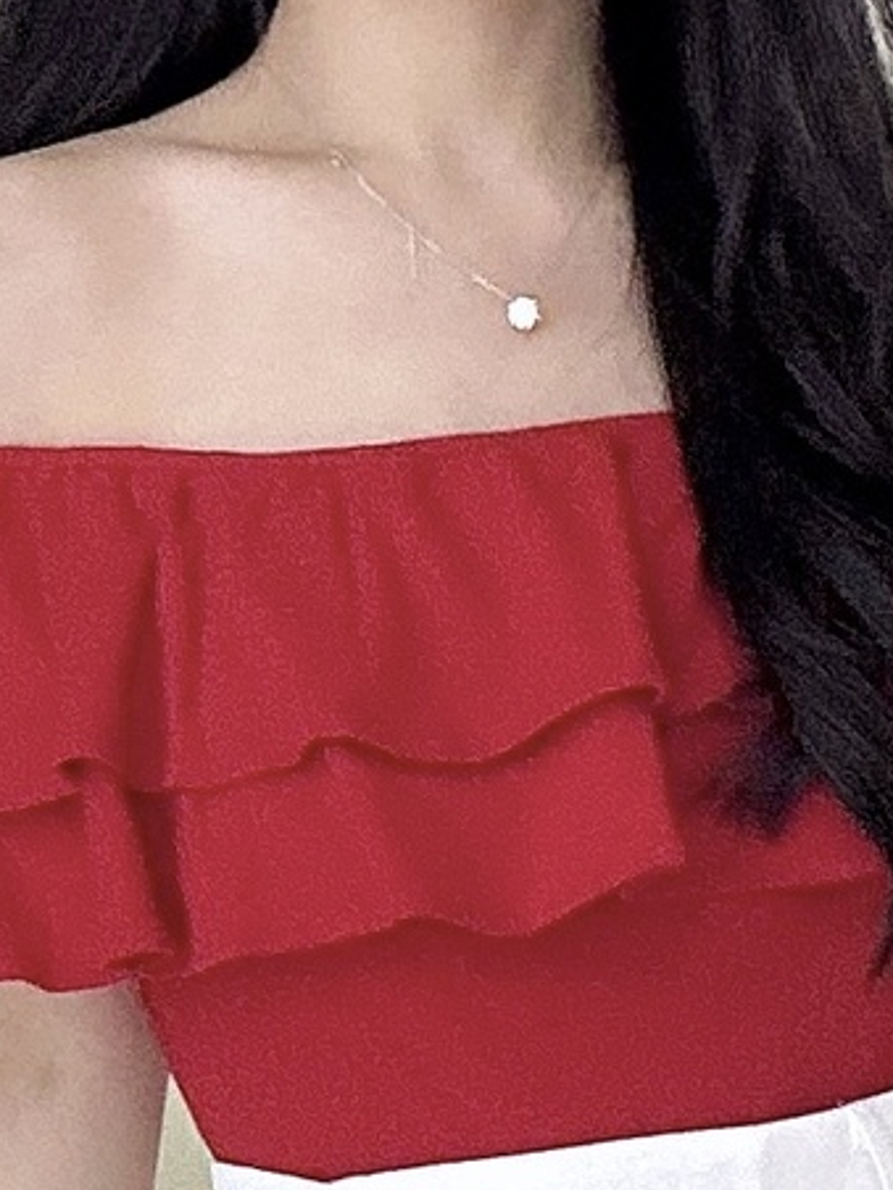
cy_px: 1822
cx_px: 532
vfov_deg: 14.9
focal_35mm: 122
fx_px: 4196
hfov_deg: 12.1
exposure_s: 1/60
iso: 200
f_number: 1.9
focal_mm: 2.69
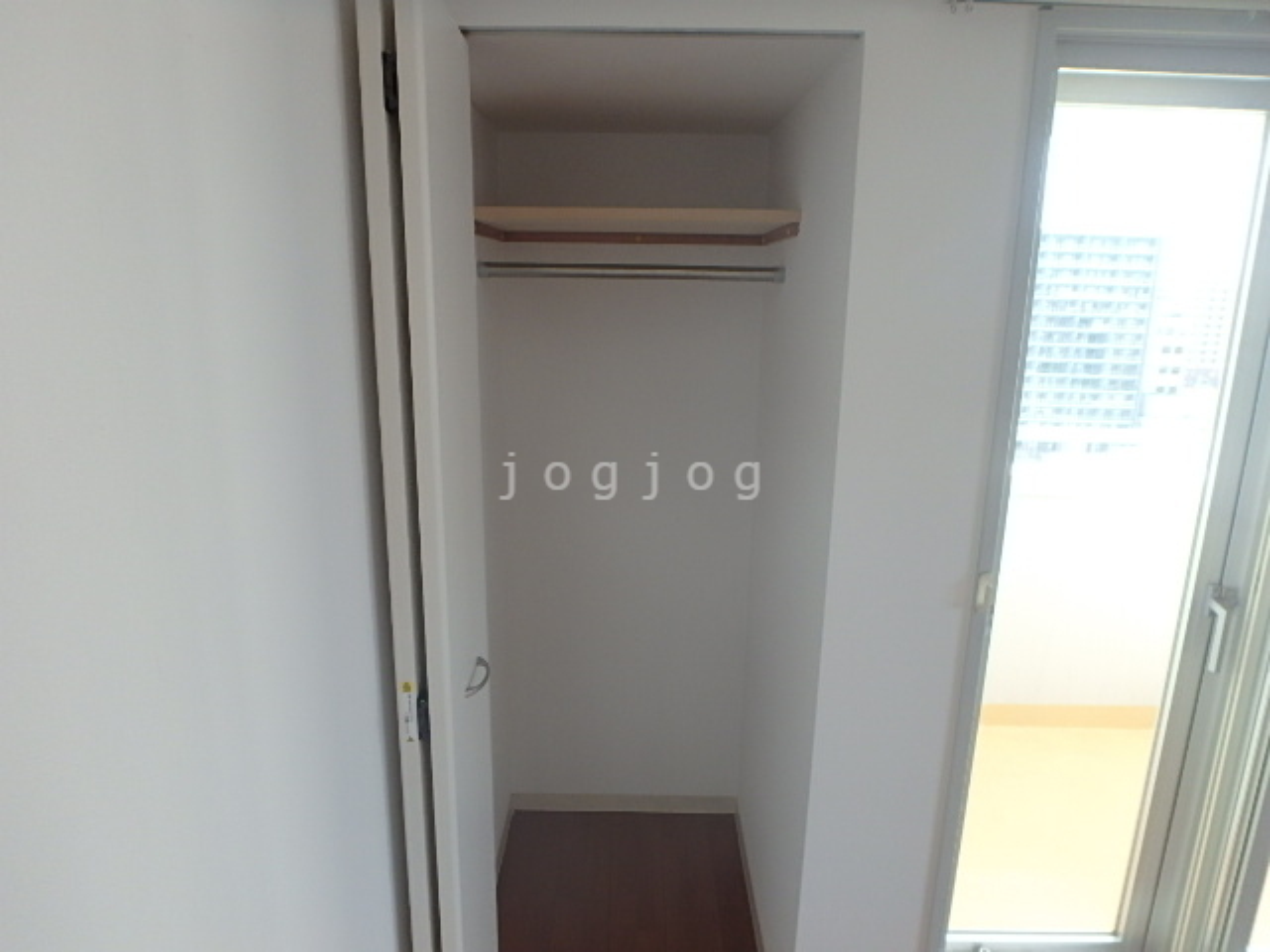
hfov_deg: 79.0
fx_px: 770
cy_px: 476
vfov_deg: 63.4
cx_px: 635
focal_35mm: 21
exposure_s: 1/60
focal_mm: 3.7
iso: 200
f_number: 3.5
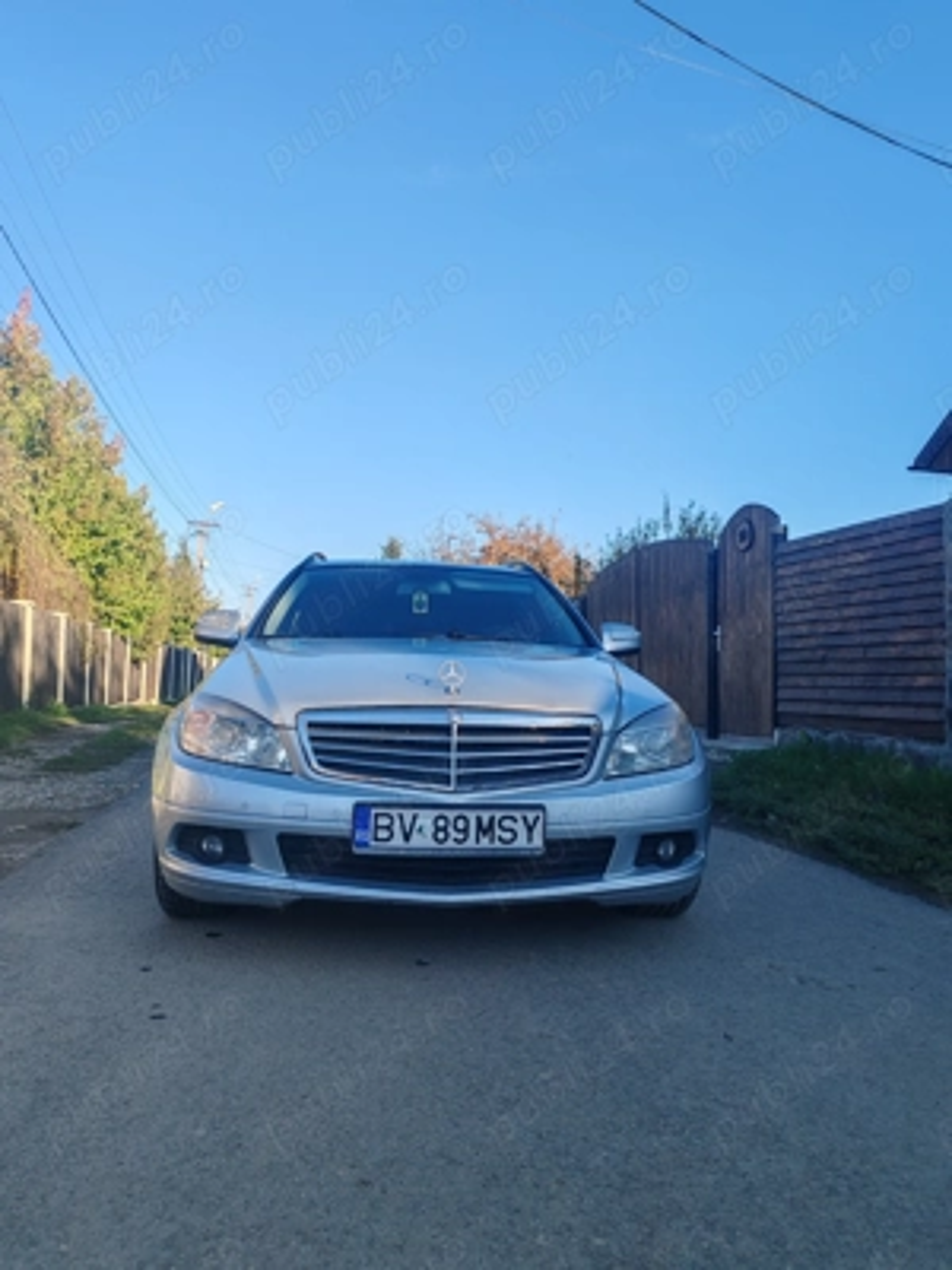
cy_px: 635
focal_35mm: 27
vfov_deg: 65.3
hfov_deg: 51.4
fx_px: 990
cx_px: 476
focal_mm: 6.12
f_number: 1.9
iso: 50
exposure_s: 1/320
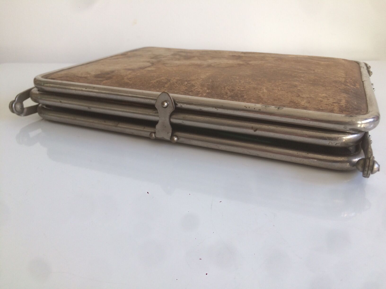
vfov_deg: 48.2
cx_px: 193
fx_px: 323
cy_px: 144
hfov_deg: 61.7
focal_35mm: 29
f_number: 2.2
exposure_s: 1/50
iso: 50
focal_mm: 4.15
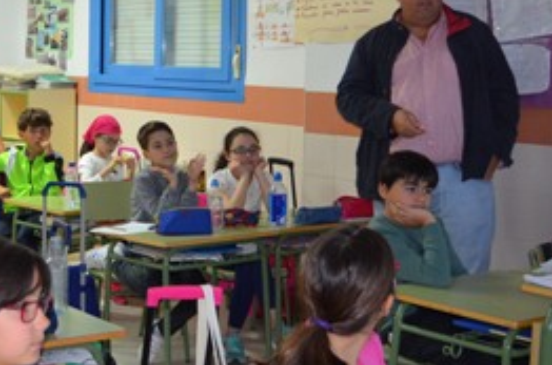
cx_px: 0
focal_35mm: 66
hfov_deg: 28.7
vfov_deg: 20.4
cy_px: 122
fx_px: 1009
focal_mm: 18
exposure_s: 1/60
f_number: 3.5
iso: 1000
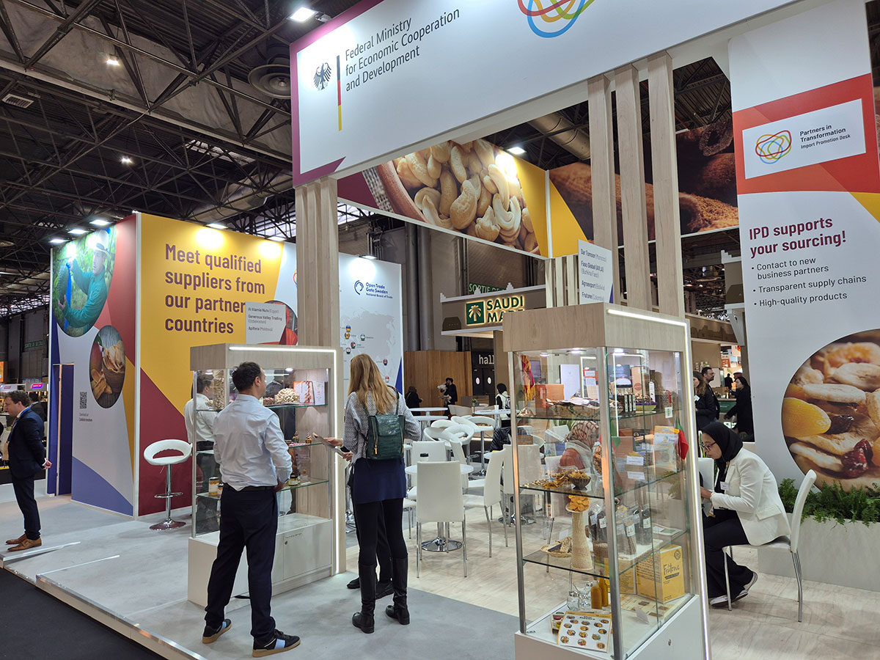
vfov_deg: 58.9
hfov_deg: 73.9
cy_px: 330
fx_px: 585
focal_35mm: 23
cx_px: 440
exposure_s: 1/100
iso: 32
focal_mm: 5.4
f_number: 1.8
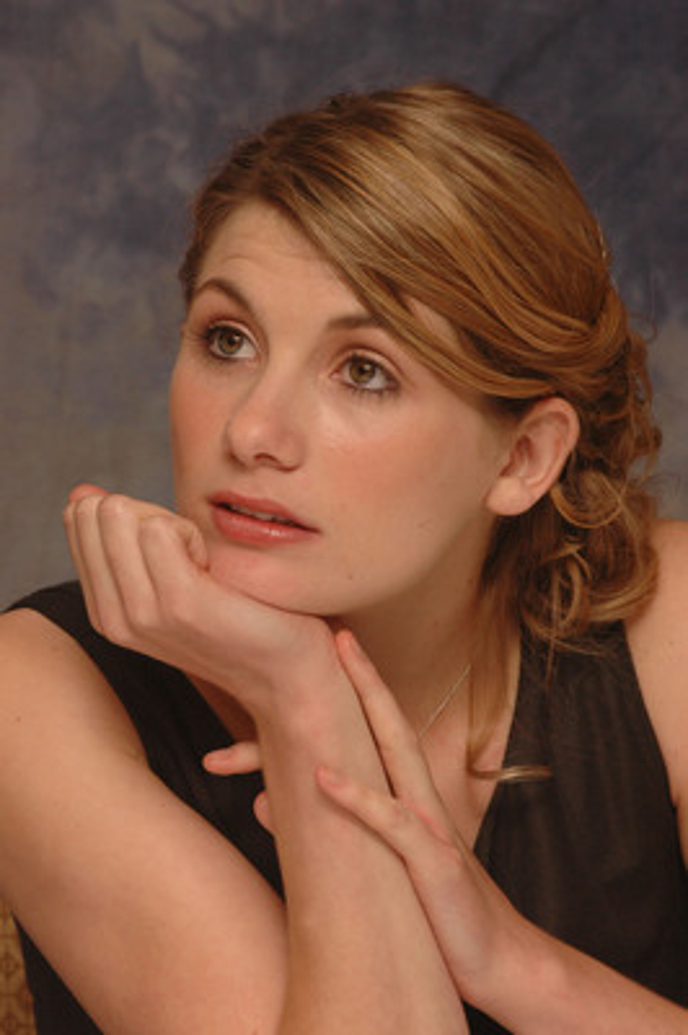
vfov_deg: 11.0
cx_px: 344
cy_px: 518
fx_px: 5384
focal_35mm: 188
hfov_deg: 7.3
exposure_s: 1/320
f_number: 11
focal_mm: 125
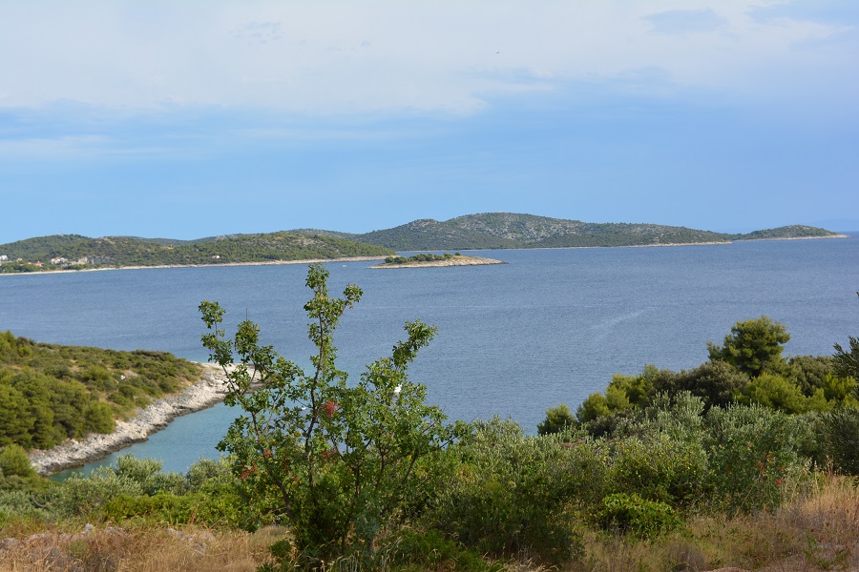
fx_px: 1503
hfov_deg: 31.9
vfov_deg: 21.6
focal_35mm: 63
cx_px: 430
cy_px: 286
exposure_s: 1/250
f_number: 8
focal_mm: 42
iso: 110
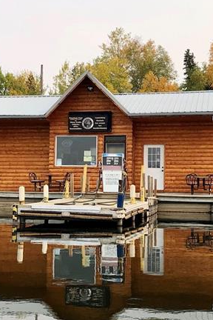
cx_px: 84
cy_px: 156
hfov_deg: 19.7
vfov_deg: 29.2
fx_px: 612
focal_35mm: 69
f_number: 1.8
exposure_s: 1/534
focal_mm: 3.99
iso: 20
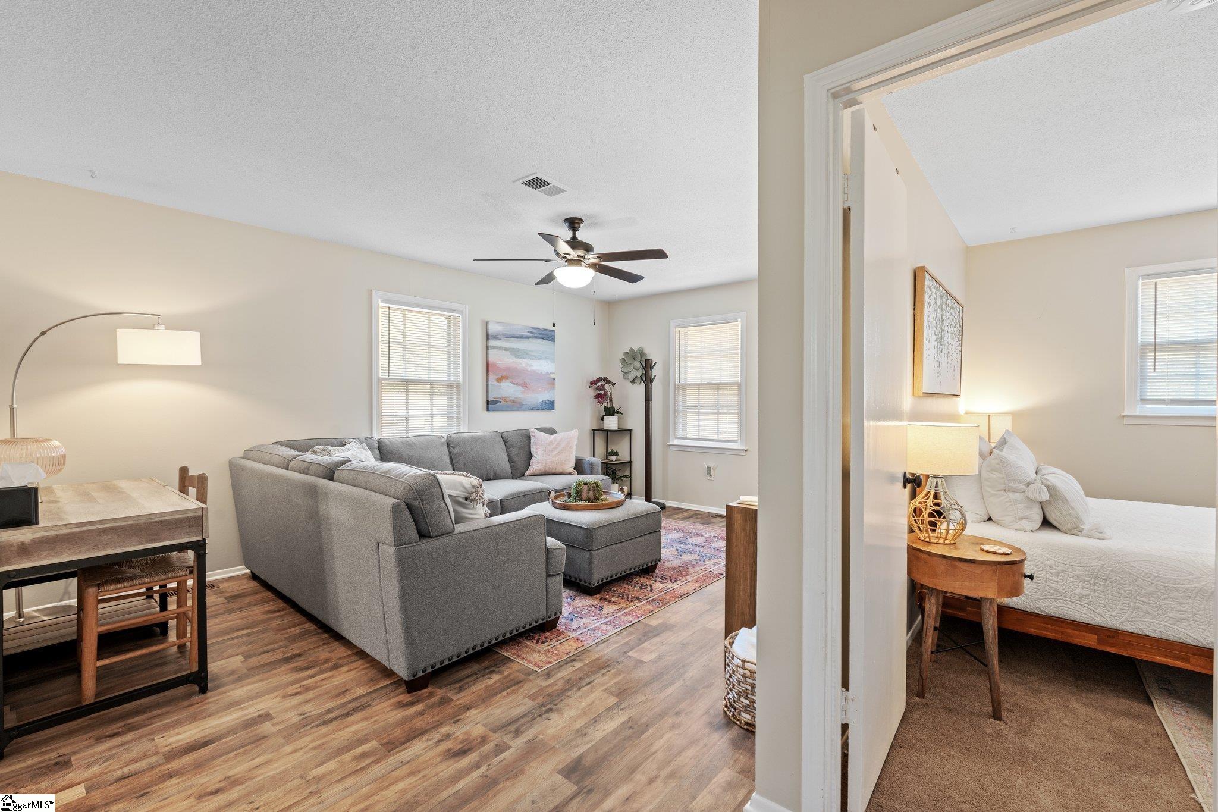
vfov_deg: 73.7
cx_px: 609
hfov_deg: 96.7
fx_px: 541
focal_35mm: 16
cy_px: 406
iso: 250
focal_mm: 16
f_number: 9
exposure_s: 1/1.25
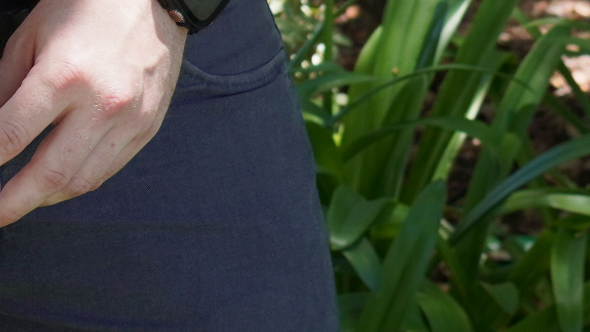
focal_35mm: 194
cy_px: -642
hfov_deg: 10.6
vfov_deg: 5.8
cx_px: -341
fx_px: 3035
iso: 100
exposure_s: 1/200
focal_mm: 24
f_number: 4
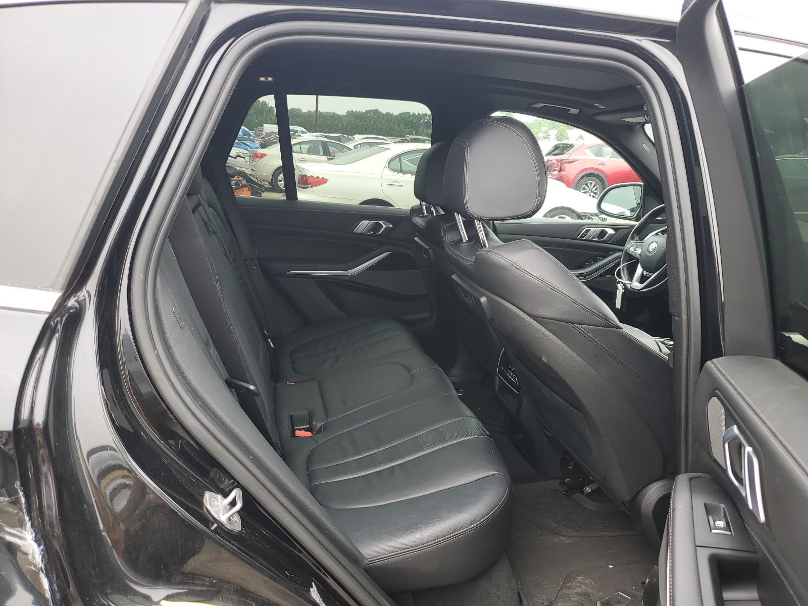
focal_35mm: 26
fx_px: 607
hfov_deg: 67.3
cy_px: 303
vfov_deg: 53.1
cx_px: 404
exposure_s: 1/204
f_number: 1.5
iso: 50
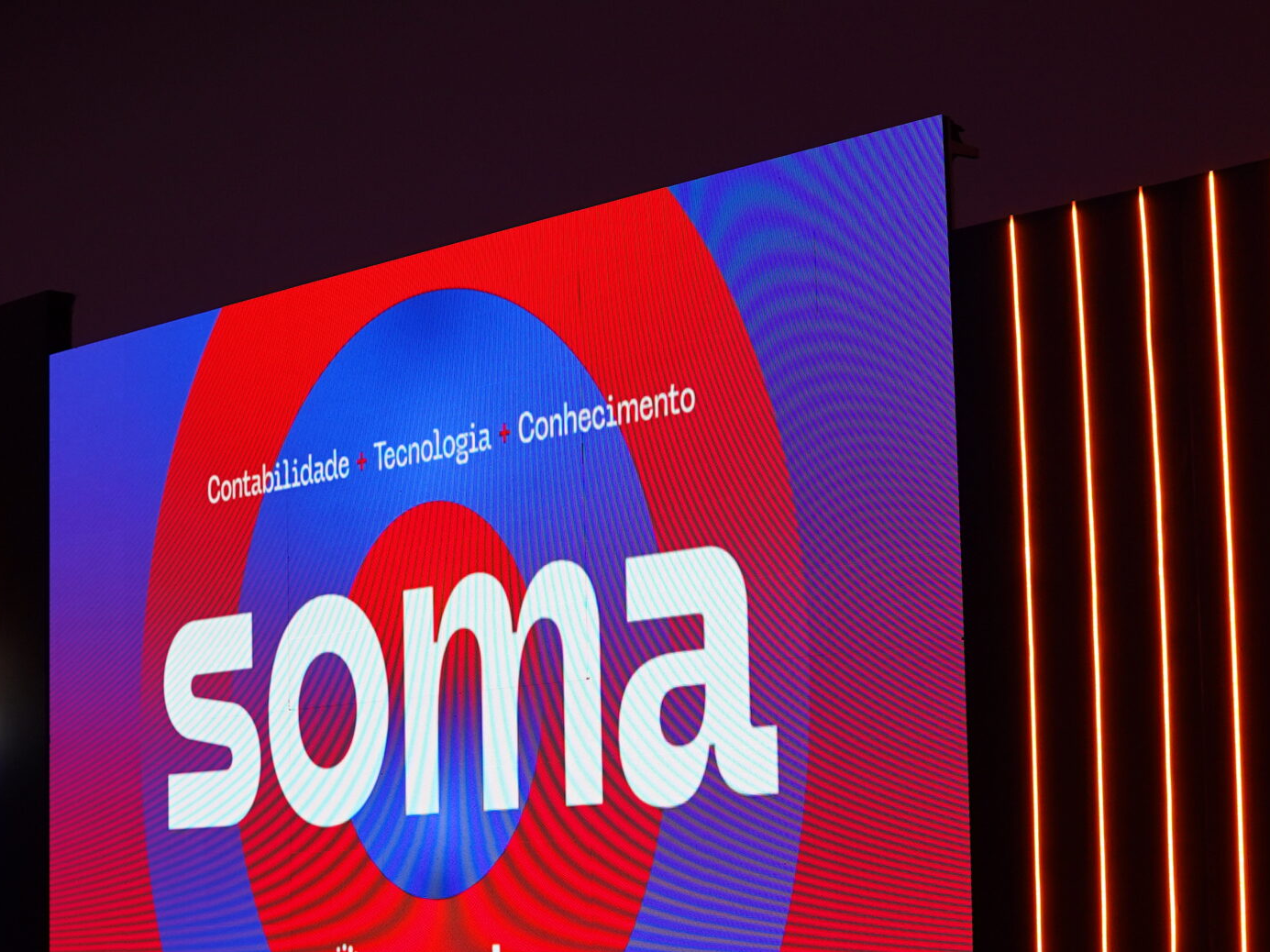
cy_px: 614
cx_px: 240
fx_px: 2934
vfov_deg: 18.4
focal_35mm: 80
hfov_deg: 24.0
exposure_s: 1/60
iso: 200
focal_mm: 30
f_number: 4
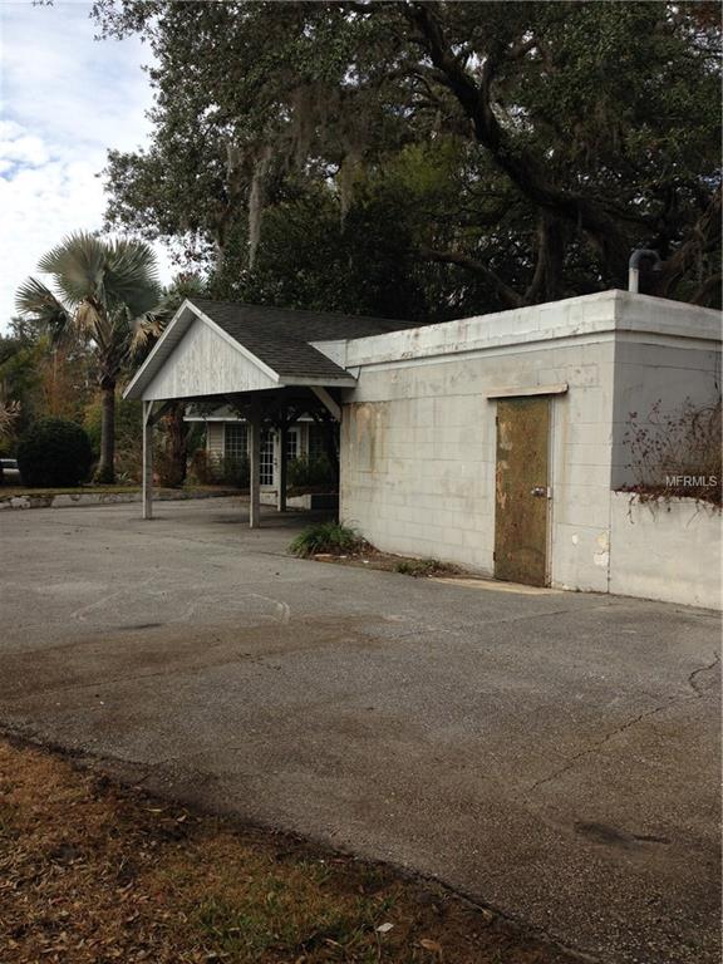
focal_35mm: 33
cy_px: 482
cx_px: 362
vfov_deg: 55.4
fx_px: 919
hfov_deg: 42.9
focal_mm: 4.12
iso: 50
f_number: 2.4
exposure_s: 1/1391
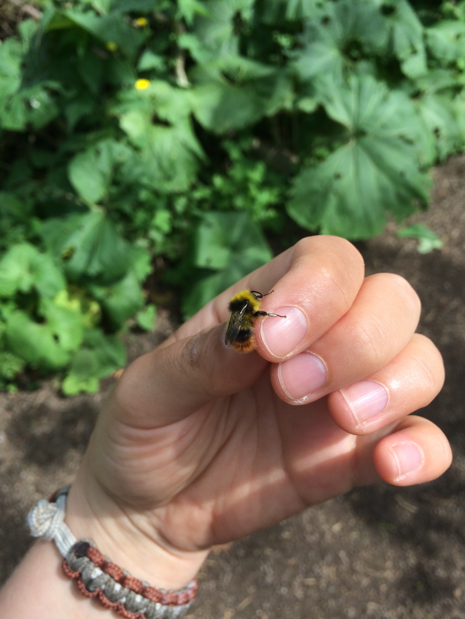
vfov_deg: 61.7
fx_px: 519
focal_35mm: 29
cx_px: 232
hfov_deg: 48.2
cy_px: 310
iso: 32
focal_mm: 4.15
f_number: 2.2
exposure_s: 1/586
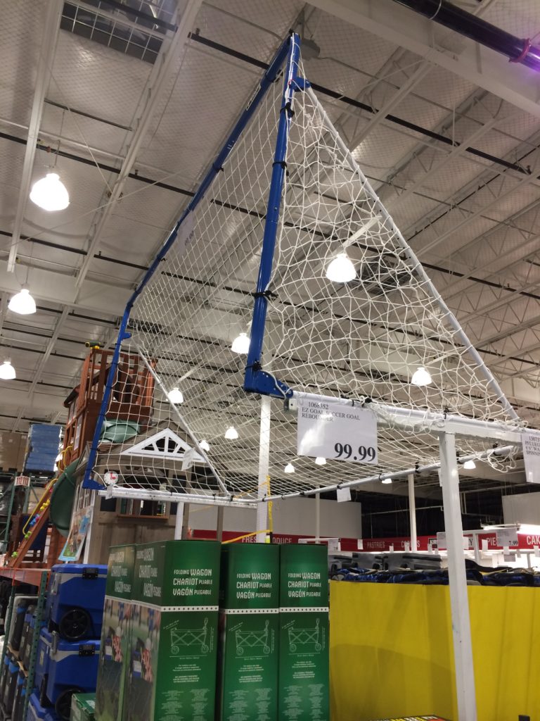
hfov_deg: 48.2
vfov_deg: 61.7
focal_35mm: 29
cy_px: 360
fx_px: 603
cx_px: 270
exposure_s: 1/30
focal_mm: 4.15
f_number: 2.2
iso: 64
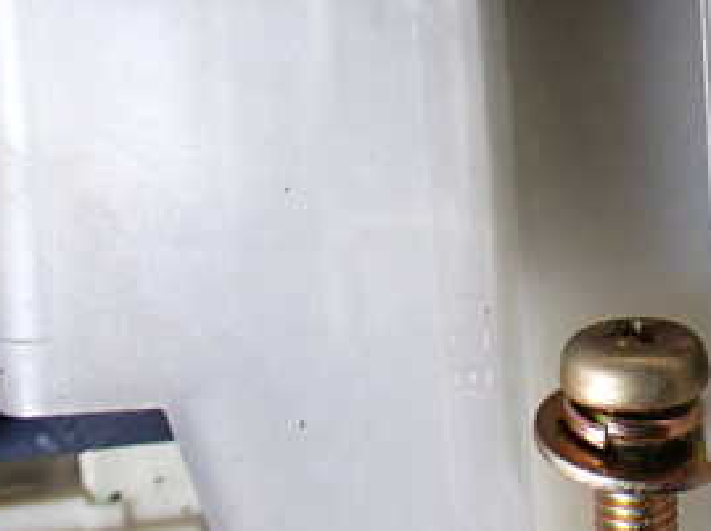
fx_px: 1374
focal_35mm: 67
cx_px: 761
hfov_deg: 26.9
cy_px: 0
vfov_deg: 21.1
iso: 400
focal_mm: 5.4
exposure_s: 1/125
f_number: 2.3
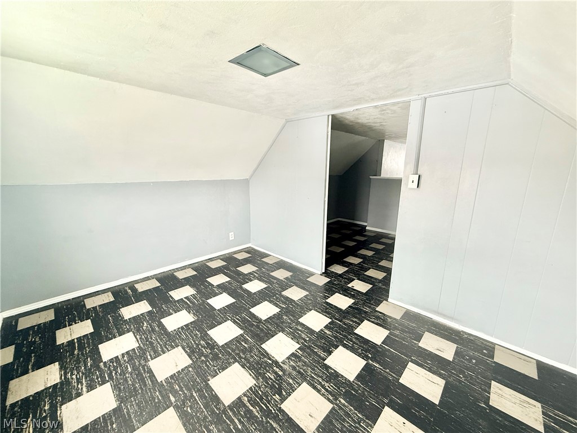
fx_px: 233
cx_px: 288
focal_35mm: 14
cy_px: 216
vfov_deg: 85.7
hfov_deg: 102.1
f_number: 2.2
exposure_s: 1/99
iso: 160
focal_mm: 2.22
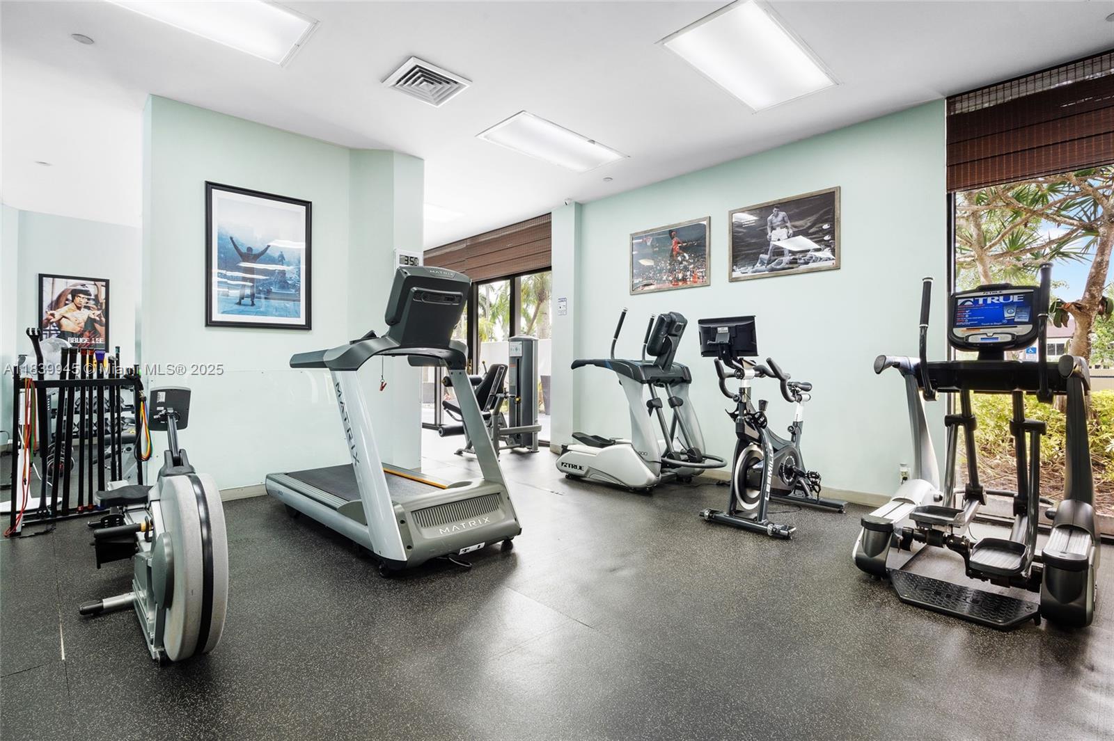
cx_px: 557
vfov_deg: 73.7
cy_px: 370
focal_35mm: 16
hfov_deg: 96.8
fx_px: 495
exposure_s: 2
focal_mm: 16
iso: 250
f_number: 14
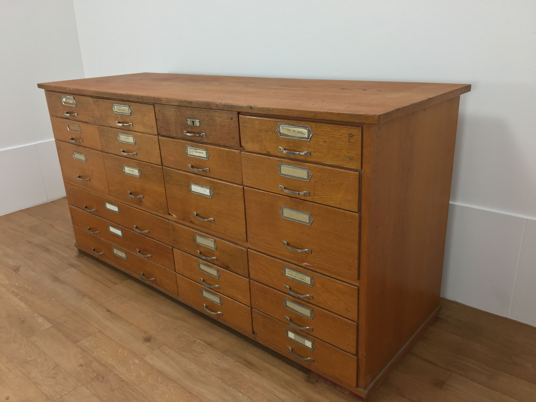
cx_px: 268
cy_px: 201
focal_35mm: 29
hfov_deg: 61.7
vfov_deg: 48.2
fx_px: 449
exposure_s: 1/33
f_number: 2.2
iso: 50
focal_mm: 4.15
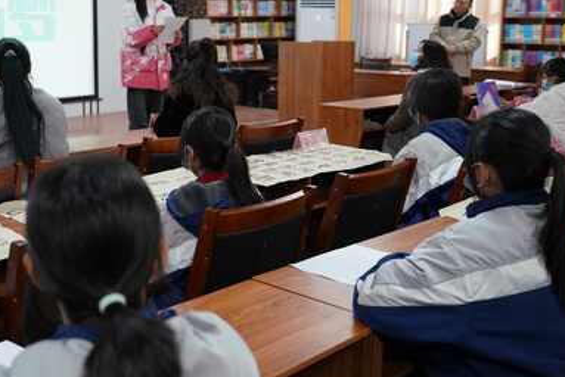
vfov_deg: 28.7
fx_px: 738
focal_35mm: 47
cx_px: 192
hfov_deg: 41.4
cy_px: 169
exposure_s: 1/160
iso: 2000
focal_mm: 24
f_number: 2.8
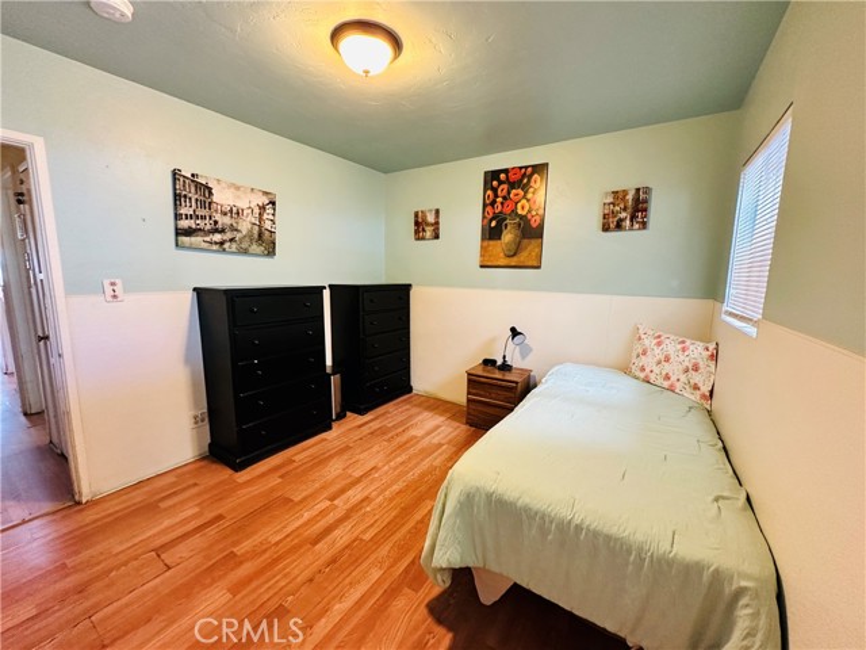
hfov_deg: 102.1
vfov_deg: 85.7
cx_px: 433
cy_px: 325
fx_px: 350
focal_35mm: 14
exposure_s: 1/60
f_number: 2.2
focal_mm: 2.22
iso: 640
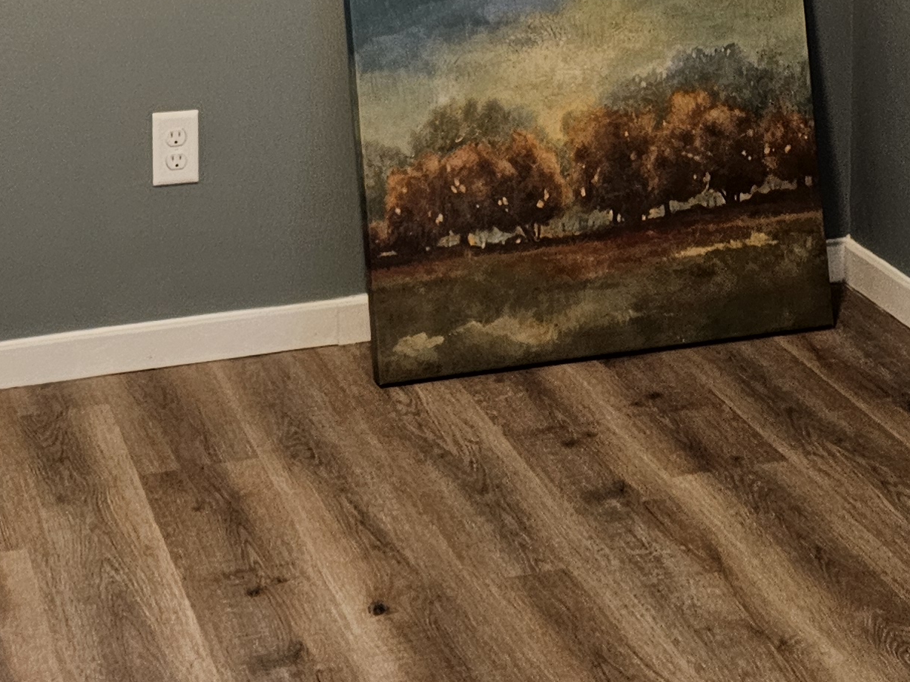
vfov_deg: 18.6
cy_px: -142
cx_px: 180
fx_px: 1971
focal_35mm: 75
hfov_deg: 25.5
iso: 400
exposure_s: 1/120
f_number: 1.7
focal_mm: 6.3
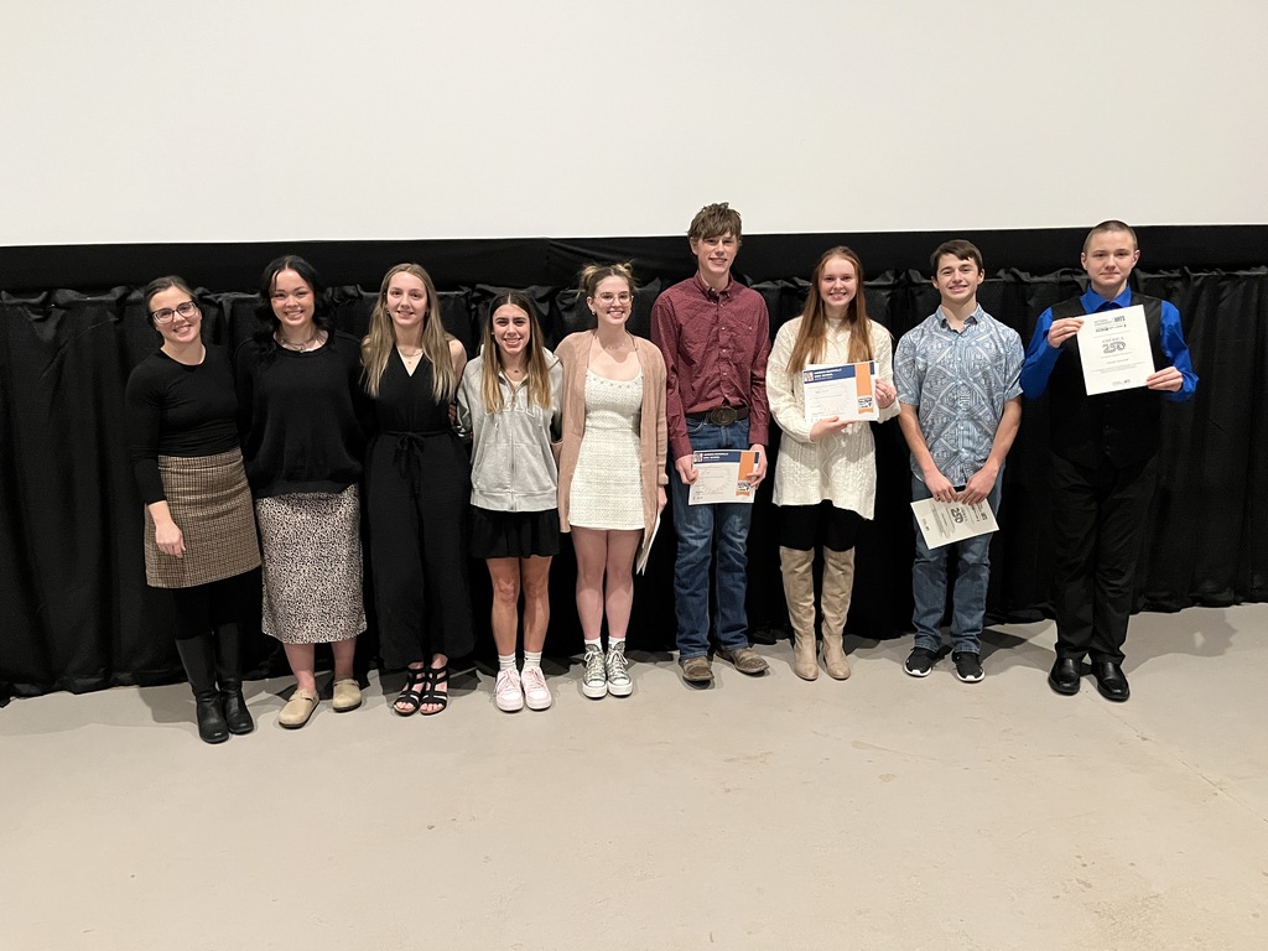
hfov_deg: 67.3
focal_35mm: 26
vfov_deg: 53.1
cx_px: 634
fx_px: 952
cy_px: 476
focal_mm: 5.1
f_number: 1.6
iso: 800
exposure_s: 1/30
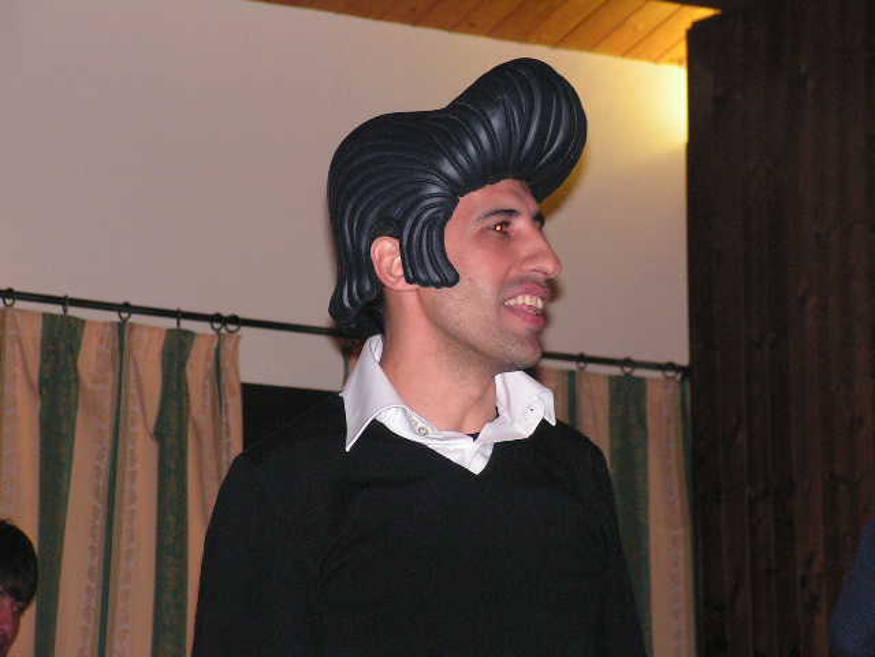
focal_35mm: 136
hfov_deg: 14.5
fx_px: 3438
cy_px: 328
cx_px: 438
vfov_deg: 10.9
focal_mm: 22.8
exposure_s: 1/160
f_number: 3.4
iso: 200
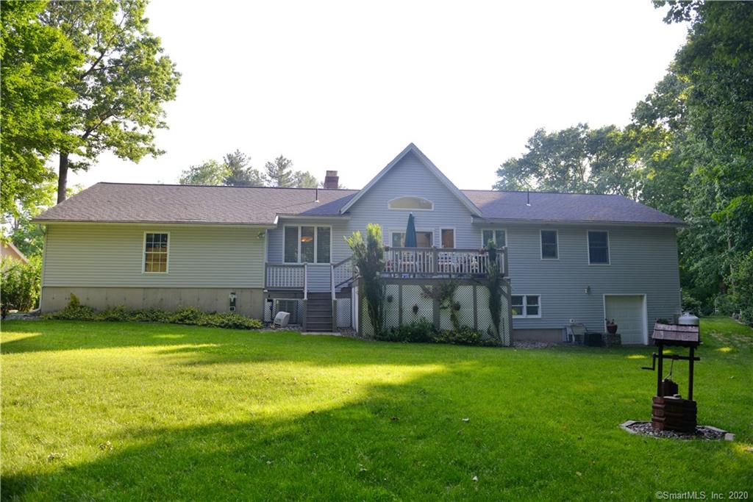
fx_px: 502
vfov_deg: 53.1
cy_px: 251
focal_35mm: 24
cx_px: 376
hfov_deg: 73.7
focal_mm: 24
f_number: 4.5
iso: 320
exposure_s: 1/640
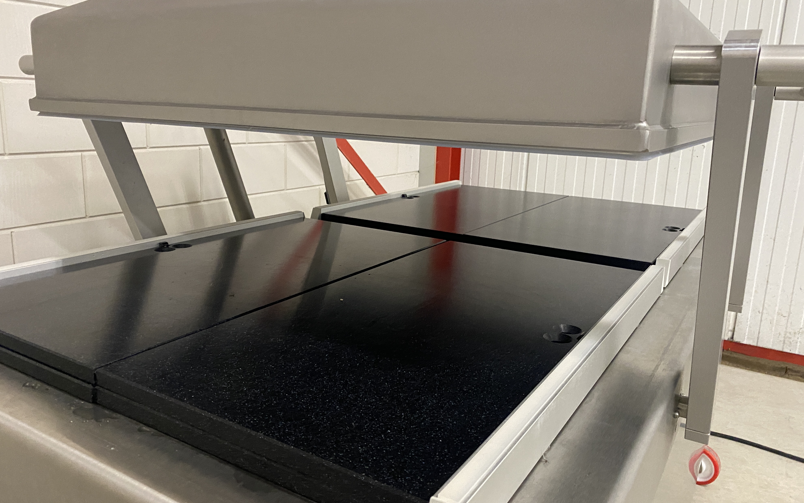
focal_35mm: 28
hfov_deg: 66.5
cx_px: 402
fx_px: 613
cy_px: 243
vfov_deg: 44.5
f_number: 1.8
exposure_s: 1/33
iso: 400
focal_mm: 4.25
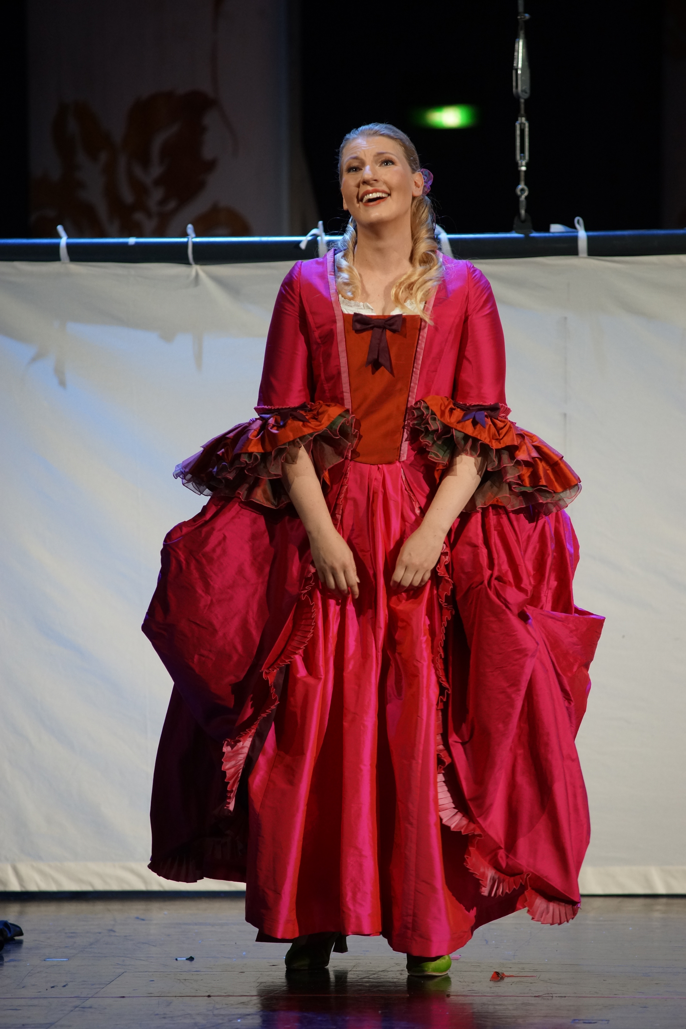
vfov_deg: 11.4
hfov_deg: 7.6
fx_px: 5145
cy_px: 514
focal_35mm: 180
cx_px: 343
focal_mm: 180
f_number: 3.5
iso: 1600
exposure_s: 1/80
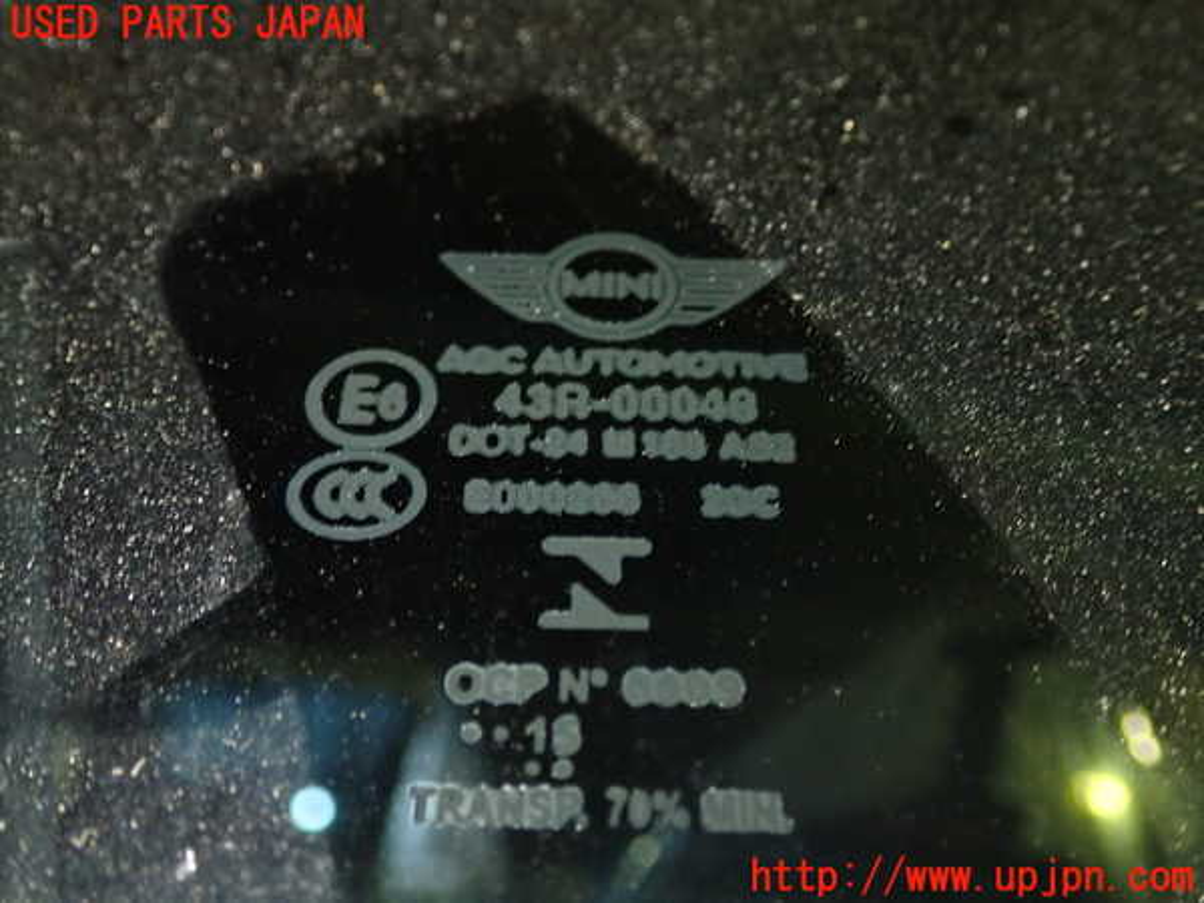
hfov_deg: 45.8
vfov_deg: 35.1
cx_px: 602
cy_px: 452
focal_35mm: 41
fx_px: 1426
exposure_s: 1/10
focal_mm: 7.31
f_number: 2.8
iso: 800
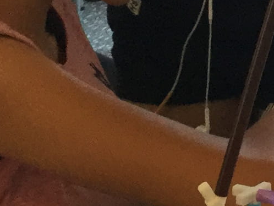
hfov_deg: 9.6
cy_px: -4
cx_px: 340
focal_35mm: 203
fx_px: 1608
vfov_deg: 7.3
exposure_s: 1/33
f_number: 2.4
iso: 50
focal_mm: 3.3
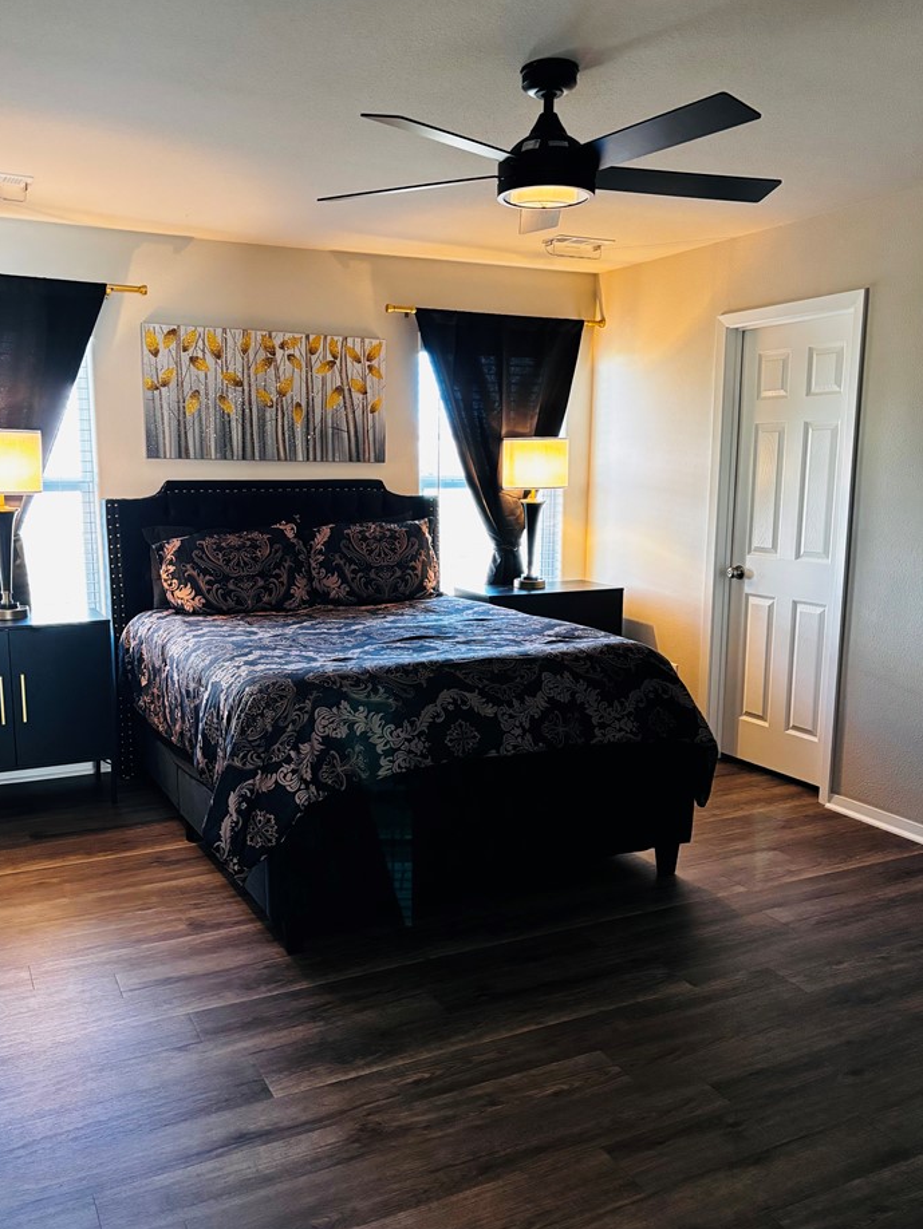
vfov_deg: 61.6
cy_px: 636
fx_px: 1031
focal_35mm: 29
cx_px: 419
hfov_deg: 48.2
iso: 400
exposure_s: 1/60
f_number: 1.6
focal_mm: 5.96
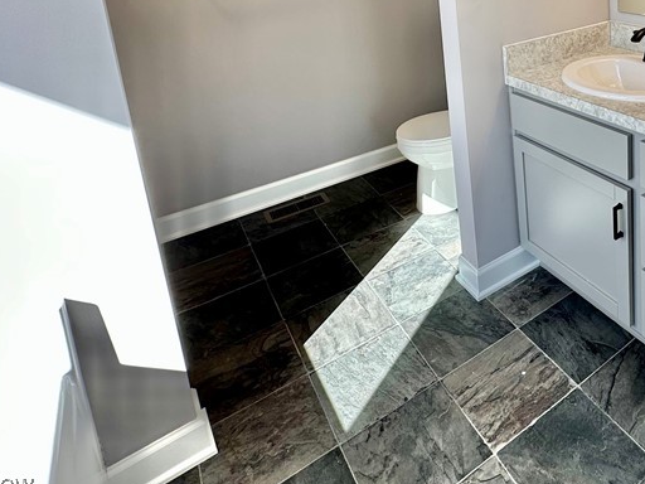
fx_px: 522
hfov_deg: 56.7
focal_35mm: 28
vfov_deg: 44.1
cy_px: 26
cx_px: 553
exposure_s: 1/140
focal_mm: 2.22
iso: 40
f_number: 2.2
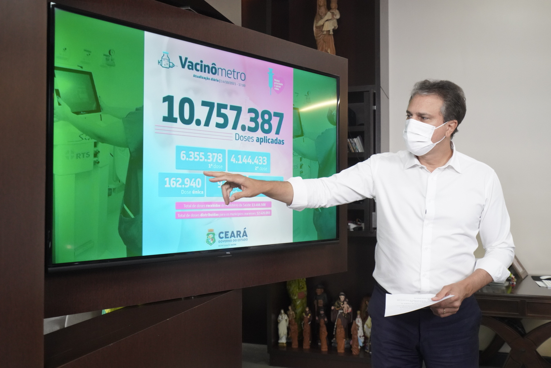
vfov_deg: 37.9
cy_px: 184
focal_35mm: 35
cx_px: 276
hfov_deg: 54.4
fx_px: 536
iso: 5000
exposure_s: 1/160
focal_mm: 35
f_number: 5
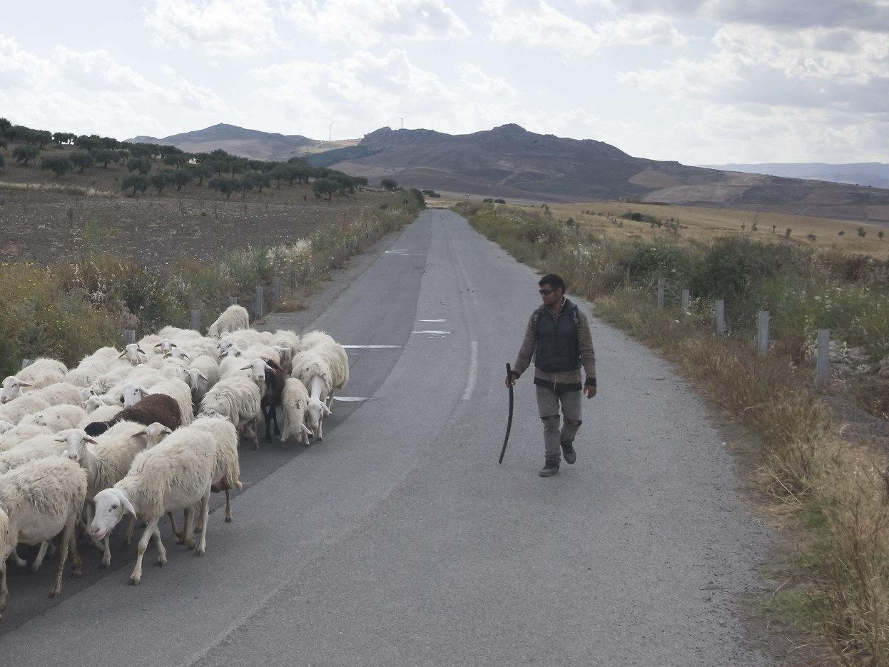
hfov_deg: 36.0
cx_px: 101
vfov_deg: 28.9
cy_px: 208
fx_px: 1284
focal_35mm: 50
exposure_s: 1/200
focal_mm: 18
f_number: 11
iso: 200
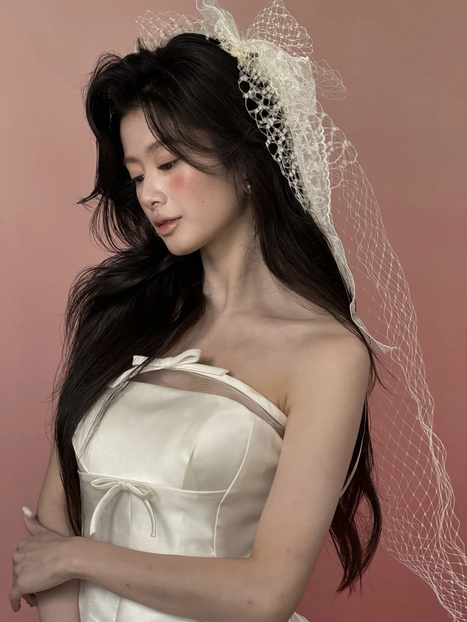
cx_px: 234
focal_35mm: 120
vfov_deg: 16.4
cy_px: 311
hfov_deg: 12.3
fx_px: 2159
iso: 160
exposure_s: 1/99
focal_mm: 15.66
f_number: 2.8
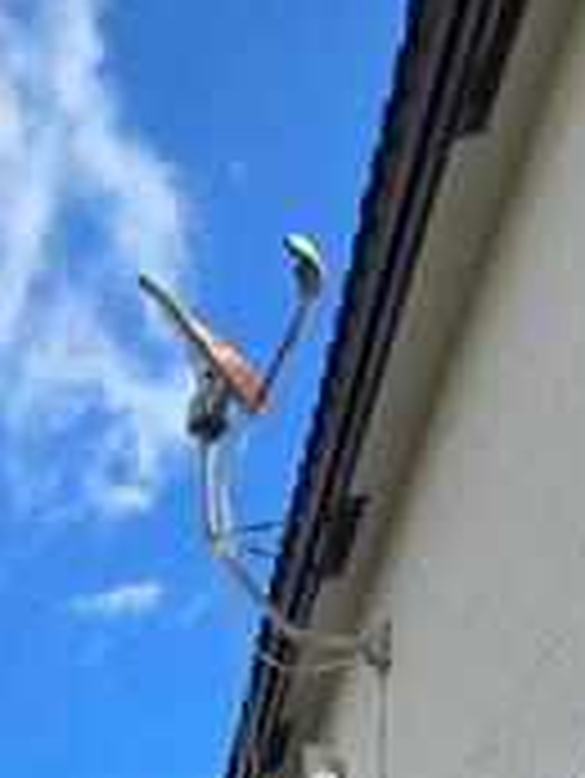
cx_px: 418
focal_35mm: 54
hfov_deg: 26.8
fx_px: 1215
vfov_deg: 19.8
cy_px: 1529
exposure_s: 1/2000
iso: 50
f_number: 2.2
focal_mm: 2.2
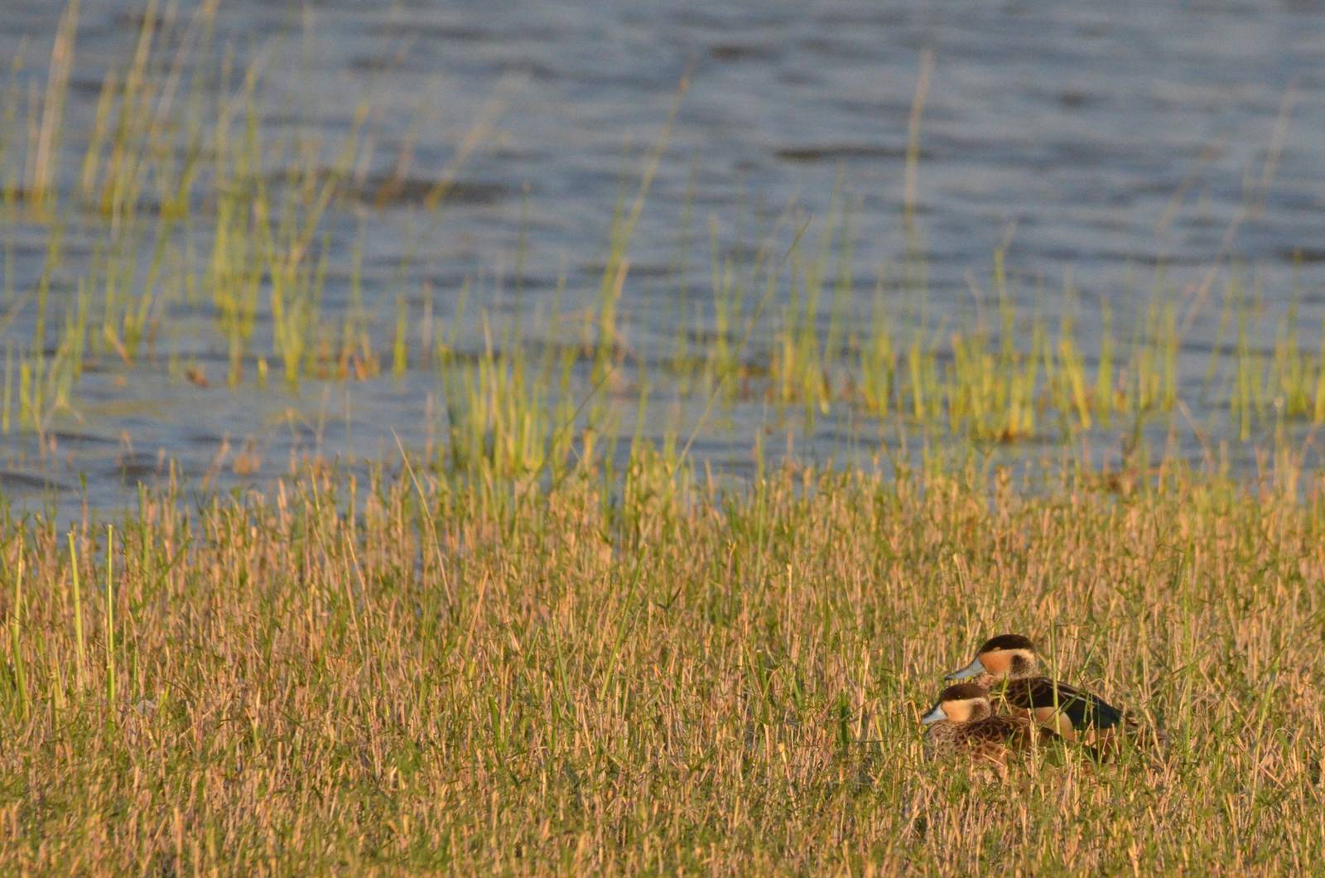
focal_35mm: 750
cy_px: 439
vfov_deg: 1.8
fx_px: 27549
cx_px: 662
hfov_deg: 2.8
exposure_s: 1/2000
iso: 2500
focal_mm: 500
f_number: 11
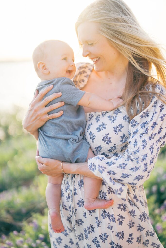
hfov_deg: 27.0
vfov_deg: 39.6
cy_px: 124
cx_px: 83
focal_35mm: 50
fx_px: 346
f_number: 1.4
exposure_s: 1/2000
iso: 100
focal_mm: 50
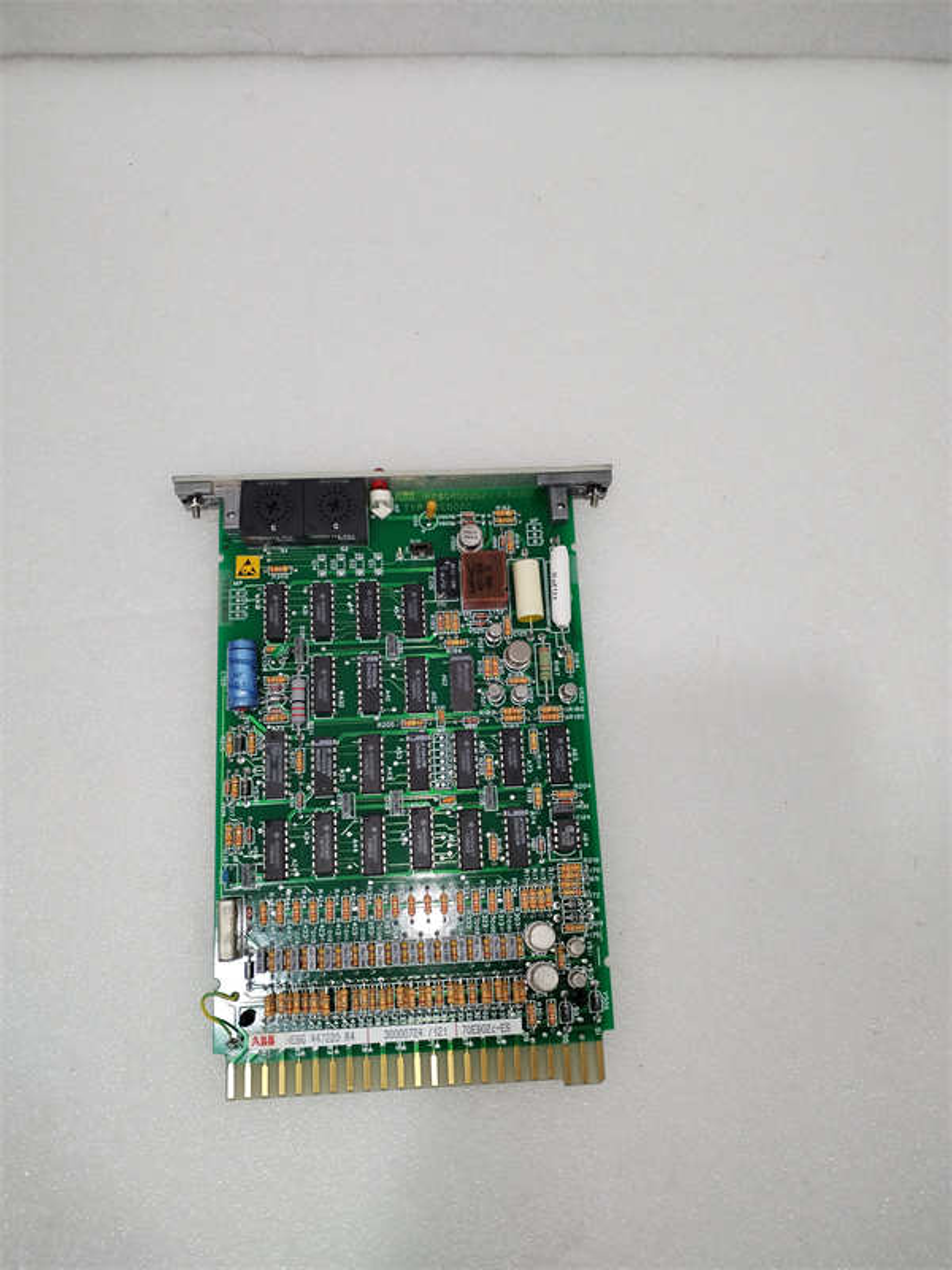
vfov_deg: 67.3
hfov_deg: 53.1
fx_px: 953
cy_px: 635
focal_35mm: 26
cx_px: 476
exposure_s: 1/50
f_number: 1.8
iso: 320
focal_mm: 4.75
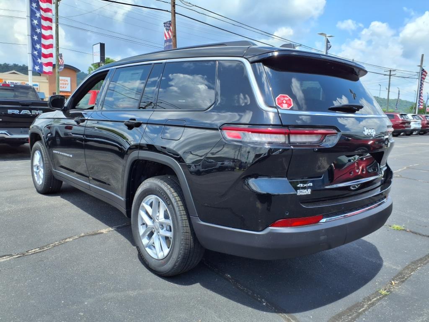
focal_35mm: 27
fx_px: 335
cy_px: 161
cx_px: 214
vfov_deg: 51.4
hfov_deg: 65.3
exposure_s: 1/1429
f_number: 1.9
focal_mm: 3.58
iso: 40
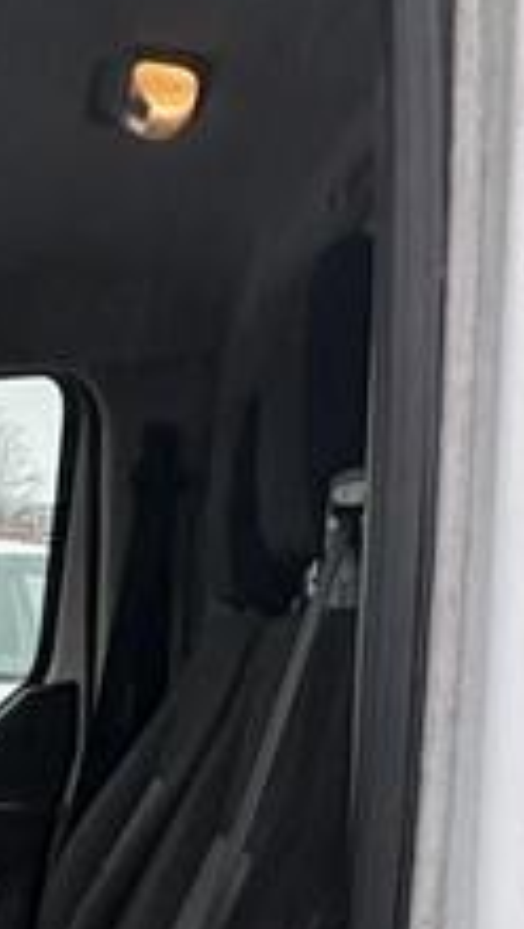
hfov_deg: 18.1
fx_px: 1529
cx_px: -161
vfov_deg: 29.1
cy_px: 1123
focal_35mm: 62
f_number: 2.2
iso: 100
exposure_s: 1/99
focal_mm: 2.22
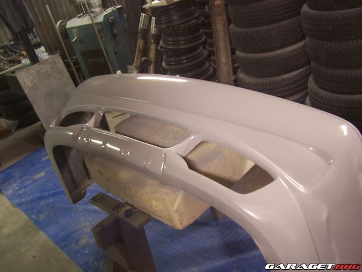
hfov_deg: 49.0
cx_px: 181
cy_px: 136
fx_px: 397
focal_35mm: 38
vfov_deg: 37.7
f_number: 2.8
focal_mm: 6.3
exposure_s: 1/8
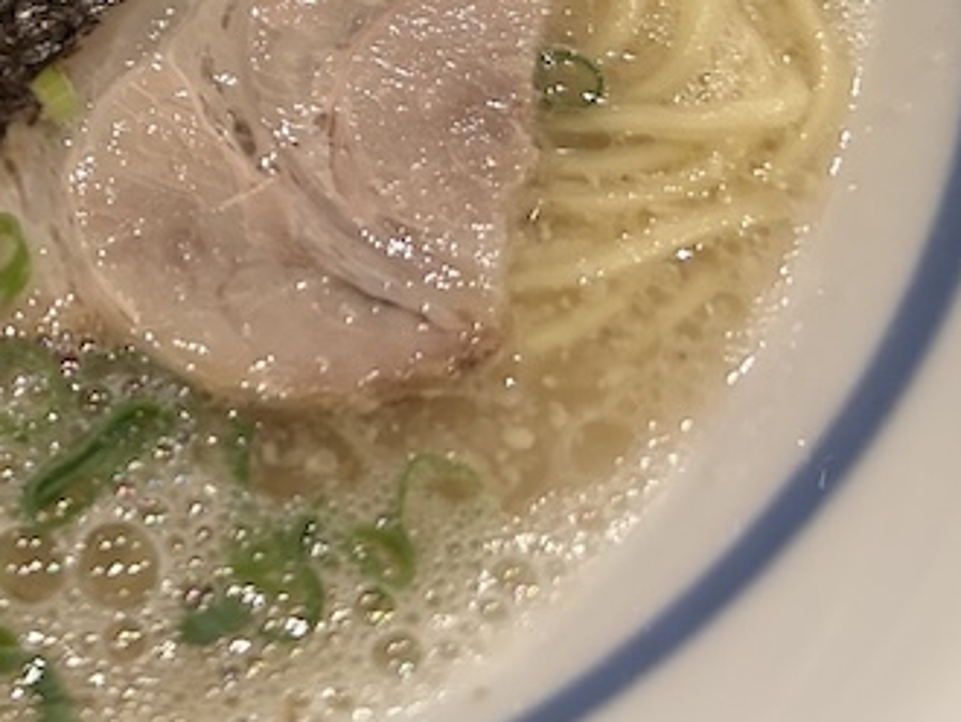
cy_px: -52
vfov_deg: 22.2
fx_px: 1750
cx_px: -183
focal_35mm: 63
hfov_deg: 27.2
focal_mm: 5.7
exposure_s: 1/60
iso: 400
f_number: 1.5
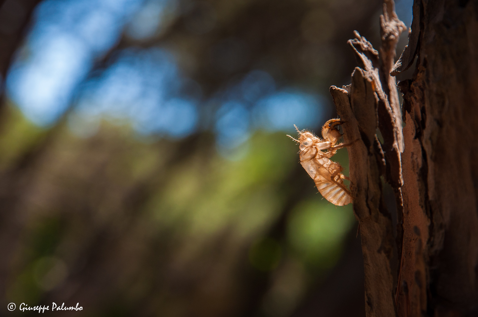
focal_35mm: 128
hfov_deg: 16.1
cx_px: 239
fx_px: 1691
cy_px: 158
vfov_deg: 10.7
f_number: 8
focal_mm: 85
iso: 400
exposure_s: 1/320
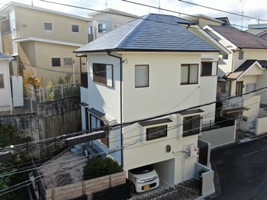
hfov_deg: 55.4
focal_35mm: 33
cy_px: 100
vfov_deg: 42.9
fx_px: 254
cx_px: 134
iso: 100
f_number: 3.2
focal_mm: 5.57
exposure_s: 1/500
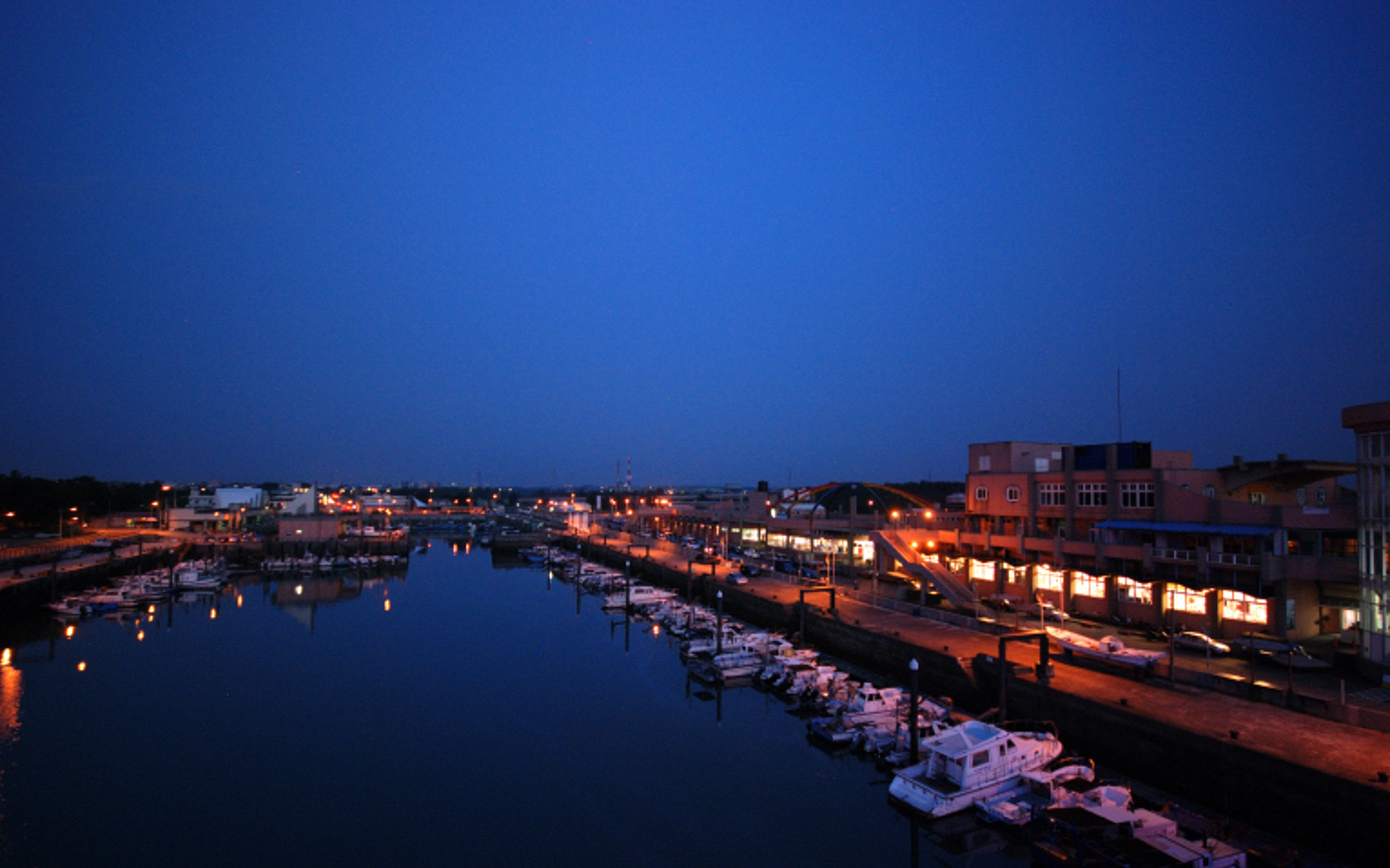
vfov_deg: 71.1
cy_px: 469
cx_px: 697
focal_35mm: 16
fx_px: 606
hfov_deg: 97.8
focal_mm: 10
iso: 500
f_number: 4
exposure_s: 1/3
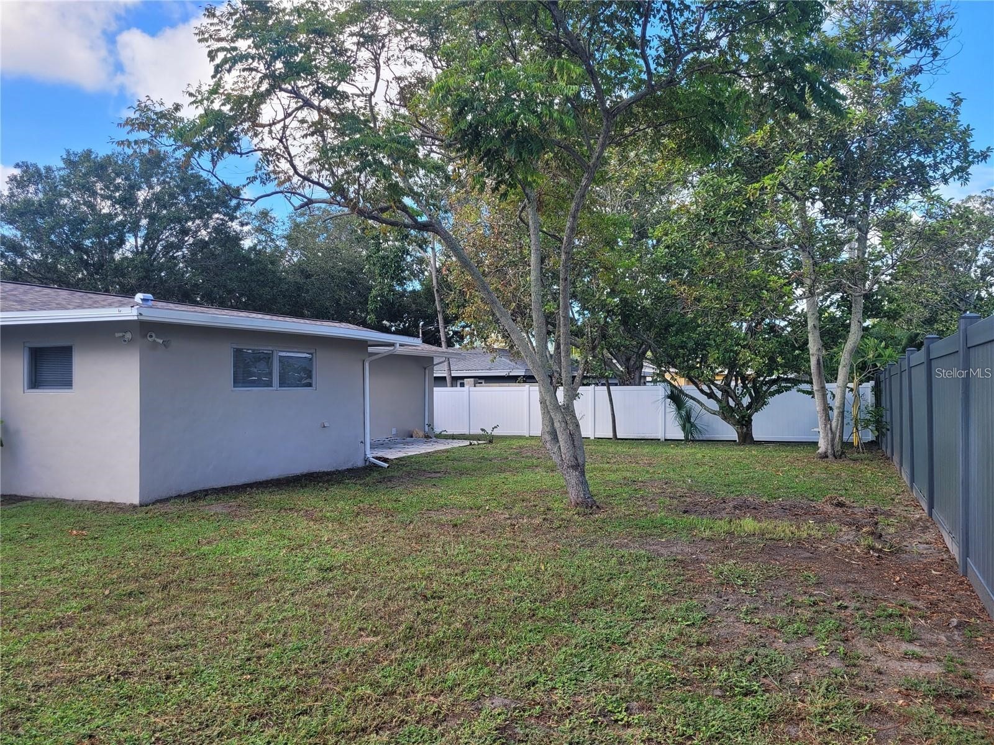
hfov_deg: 67.3
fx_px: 747
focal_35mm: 26
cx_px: 497
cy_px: 372
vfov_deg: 53.1
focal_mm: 5.4
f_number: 1.8
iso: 40
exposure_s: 1/784
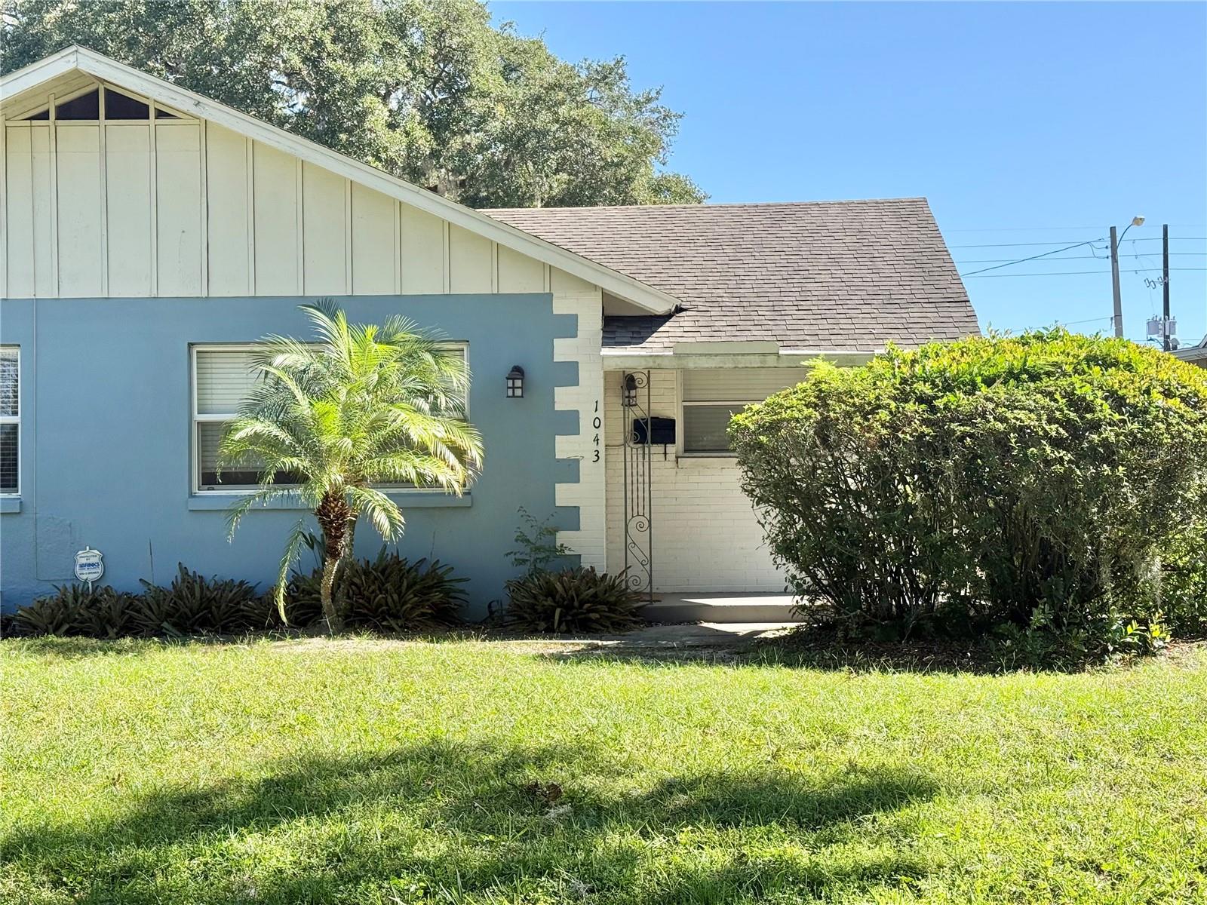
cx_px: 604
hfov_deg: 39.7
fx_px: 1674
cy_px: 452
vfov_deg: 30.3
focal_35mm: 48
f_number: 1.78
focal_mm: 6.76
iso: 100
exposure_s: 1/1980
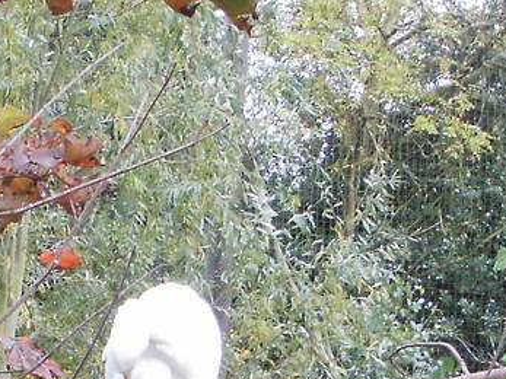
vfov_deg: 8.8
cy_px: 500
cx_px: 38
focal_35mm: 166
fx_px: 2426
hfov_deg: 11.8
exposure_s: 1/50
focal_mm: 6.3
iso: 100
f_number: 3.5
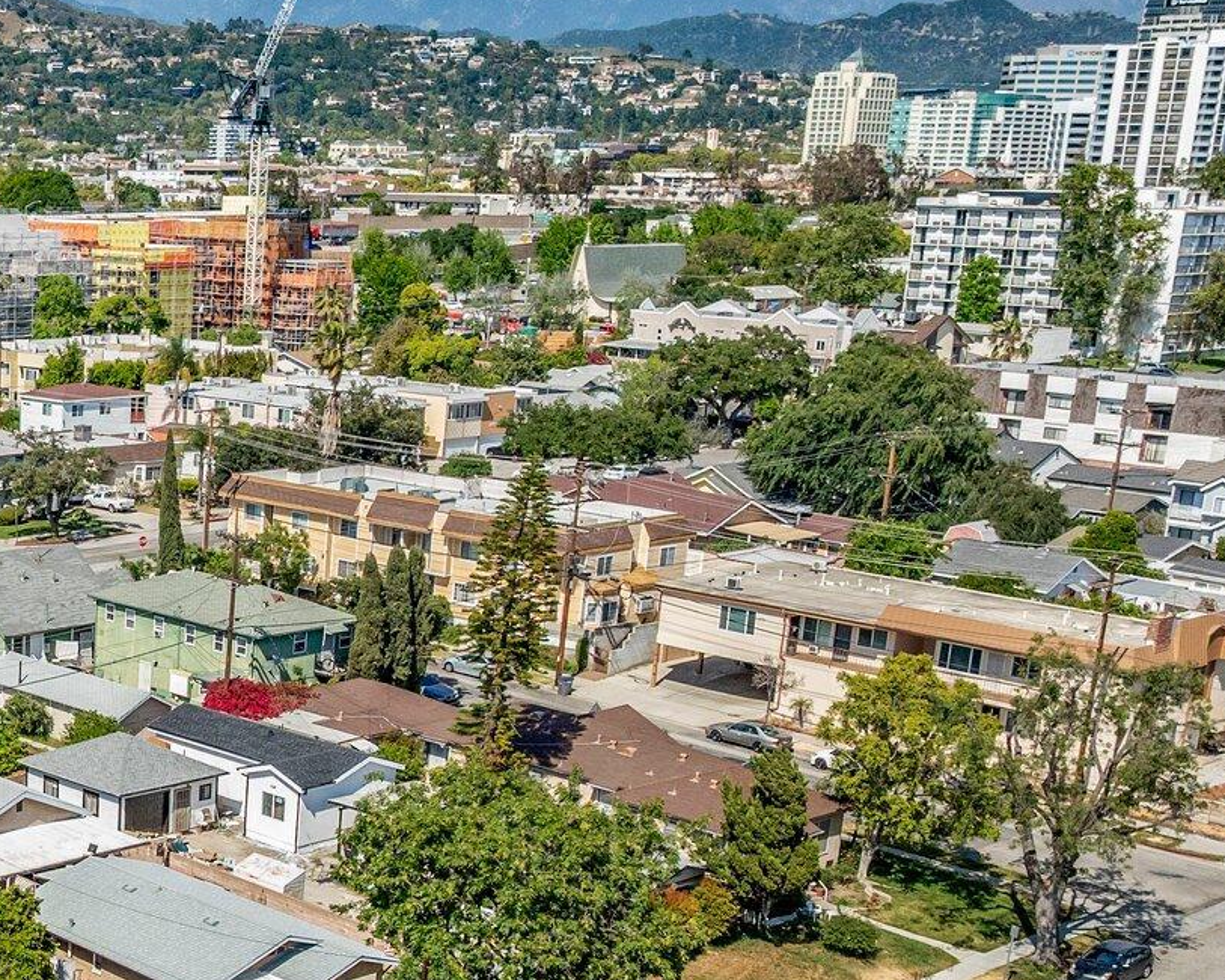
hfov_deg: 28.7
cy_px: 845
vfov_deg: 25.2
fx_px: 2139
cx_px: -151
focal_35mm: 59
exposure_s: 1/5000
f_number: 2.8
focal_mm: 12.29
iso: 400
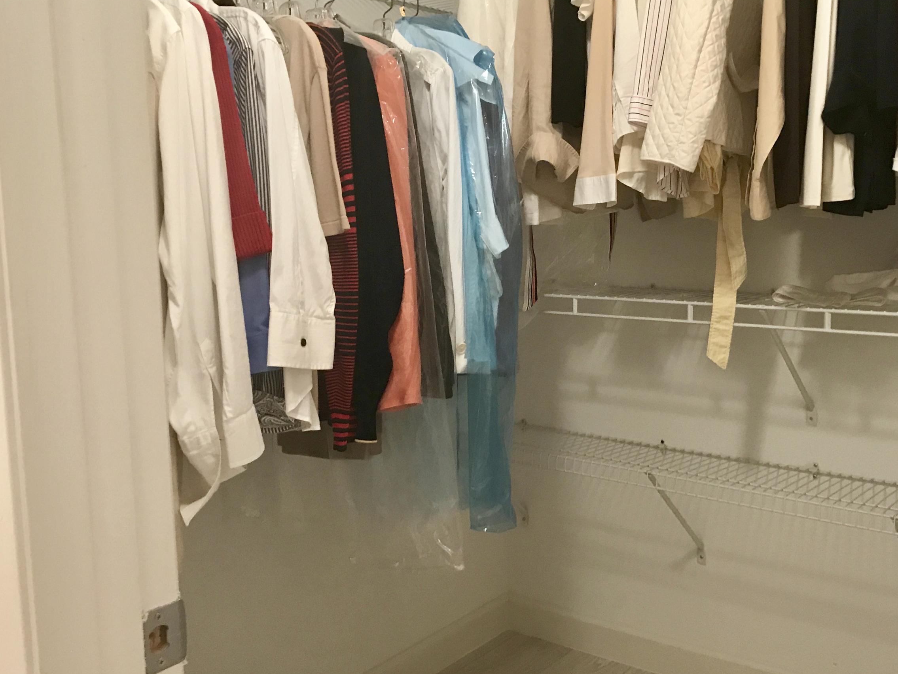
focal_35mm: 37
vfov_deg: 38.7
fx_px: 960
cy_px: 339
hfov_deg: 49.7
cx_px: 549
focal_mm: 3.99
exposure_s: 1/15
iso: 64
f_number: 1.8
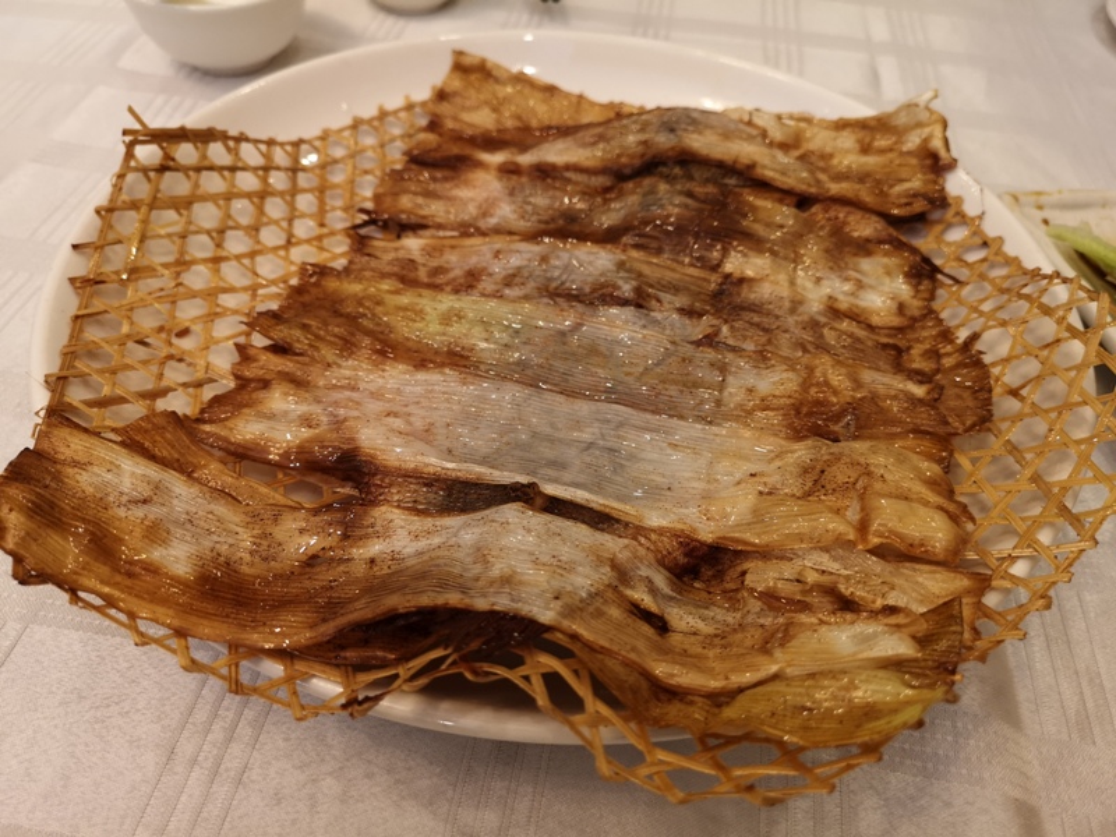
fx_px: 870
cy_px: 418
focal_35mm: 27
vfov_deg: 51.4
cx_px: 558
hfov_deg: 65.3
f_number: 1.8
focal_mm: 3.95
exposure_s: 1/50
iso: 160
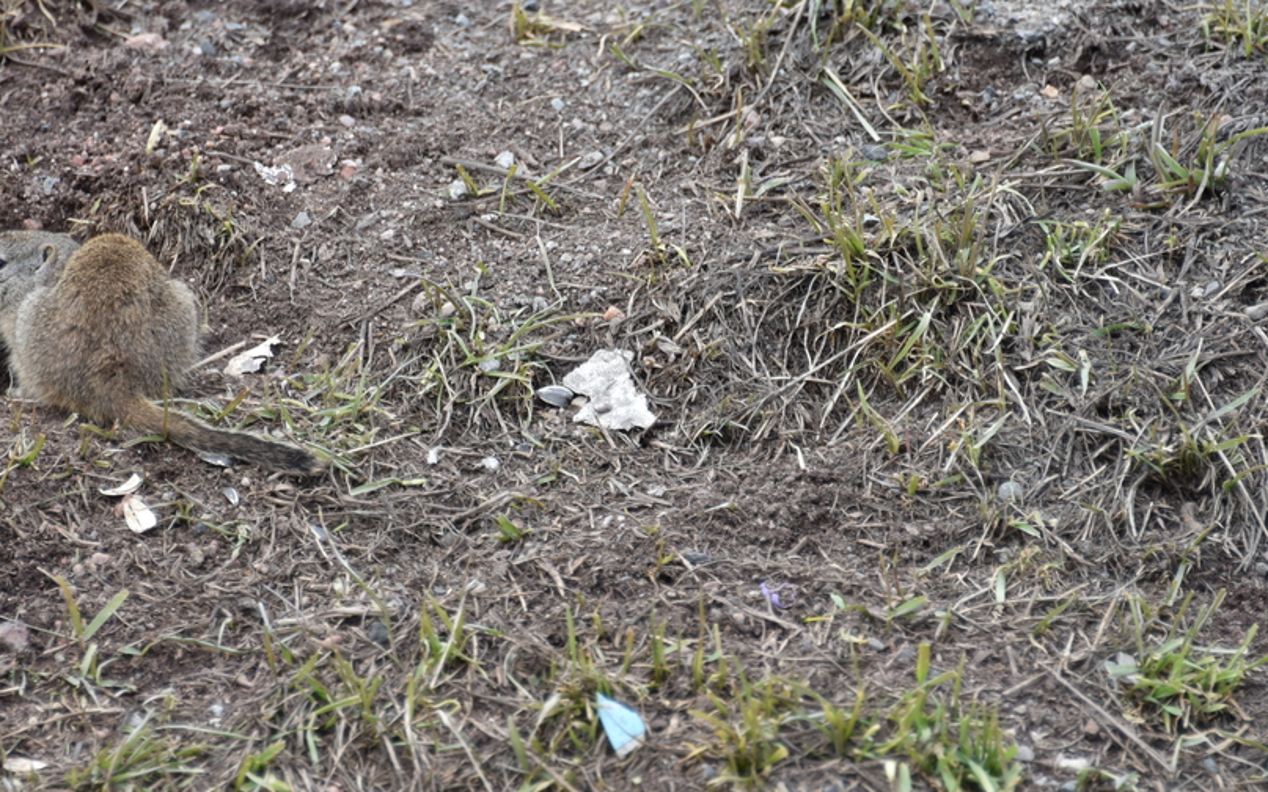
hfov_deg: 4.3
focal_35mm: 485
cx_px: 586
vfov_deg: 2.7
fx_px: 16757
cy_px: 377
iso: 250
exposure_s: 1/640
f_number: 5.6
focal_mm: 300
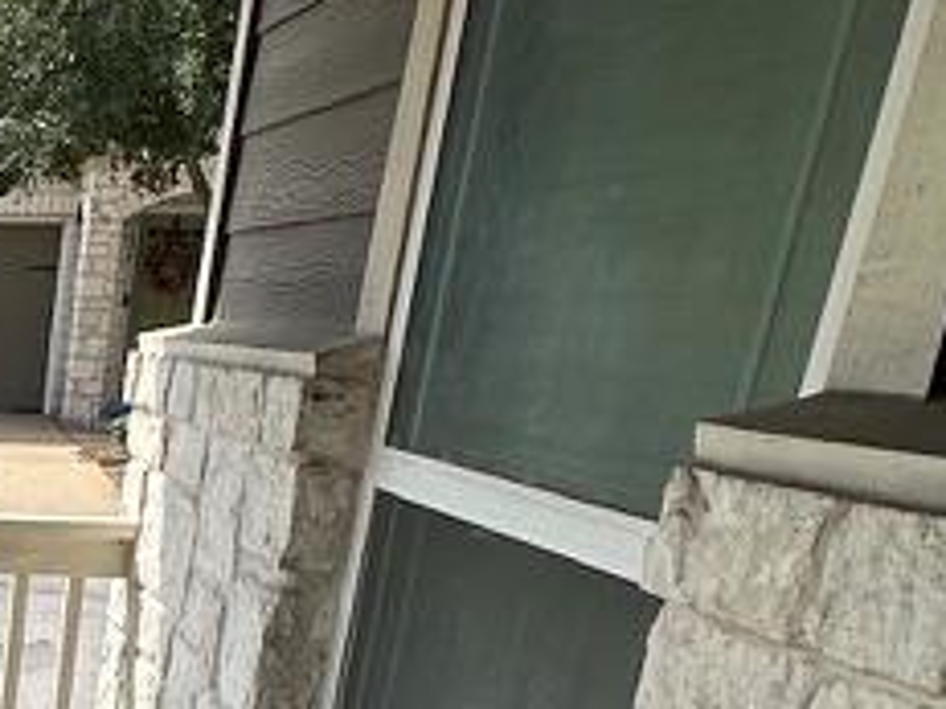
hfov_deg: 26.0
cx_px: -324
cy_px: 1070
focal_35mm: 62
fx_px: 1693
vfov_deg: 20.2
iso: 50
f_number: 2.2
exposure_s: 1/1171
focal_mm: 2.22
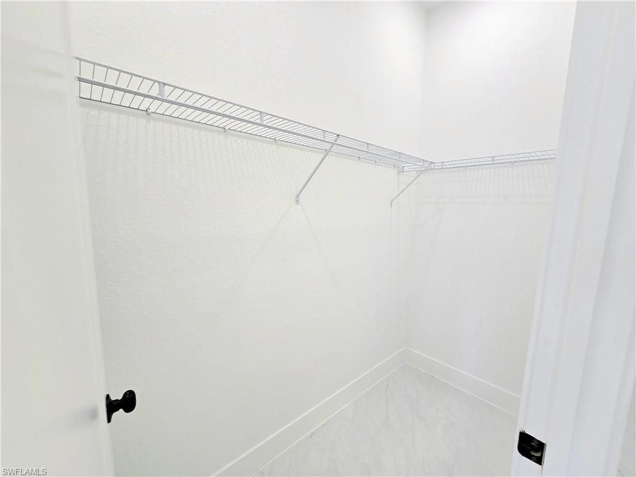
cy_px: 238
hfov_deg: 106.2
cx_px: 318
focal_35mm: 13
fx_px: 239
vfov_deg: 89.9
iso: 100
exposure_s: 1/100
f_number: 2.2
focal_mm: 2.2
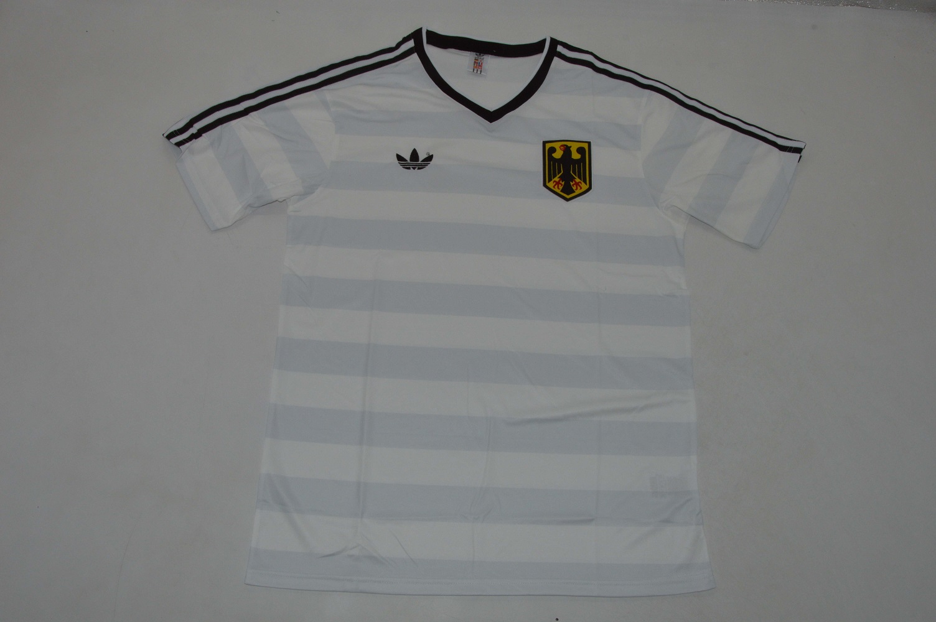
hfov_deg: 57.3
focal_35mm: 33
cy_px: 311
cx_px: 468
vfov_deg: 39.9
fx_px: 857
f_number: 18
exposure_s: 1/200
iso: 400
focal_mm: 22
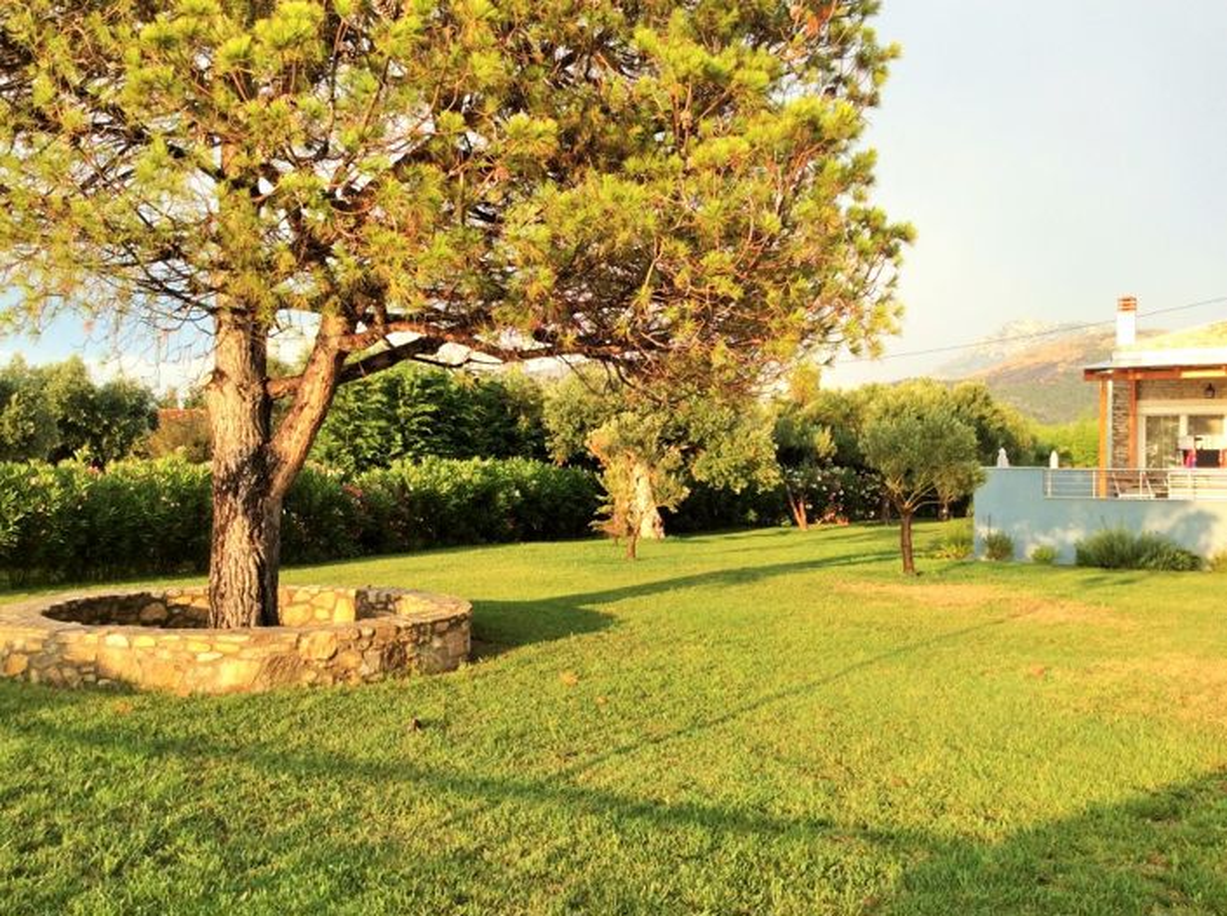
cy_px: 458
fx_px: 1132
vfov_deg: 44.0
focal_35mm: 32
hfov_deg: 56.9
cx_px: 614
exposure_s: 1/400
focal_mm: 3.3
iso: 32
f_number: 2.4
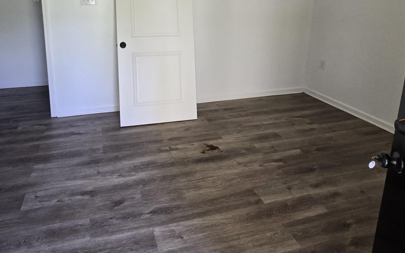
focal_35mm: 23
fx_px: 254
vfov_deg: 49.8
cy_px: 50
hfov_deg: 76.3
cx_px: 161
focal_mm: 2.2
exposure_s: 1/60
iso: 100
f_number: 2.2
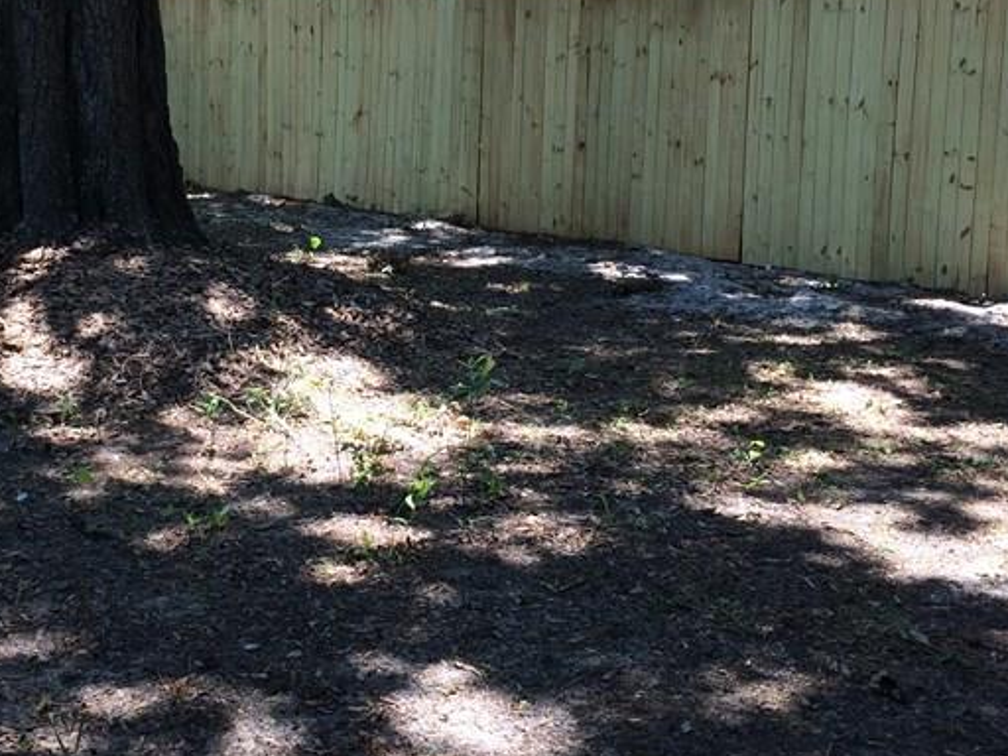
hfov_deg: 32.0
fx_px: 1747
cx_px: 364
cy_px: 230
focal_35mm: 60
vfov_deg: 24.3
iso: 32
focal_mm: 4.12
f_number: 2.2
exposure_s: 1/253
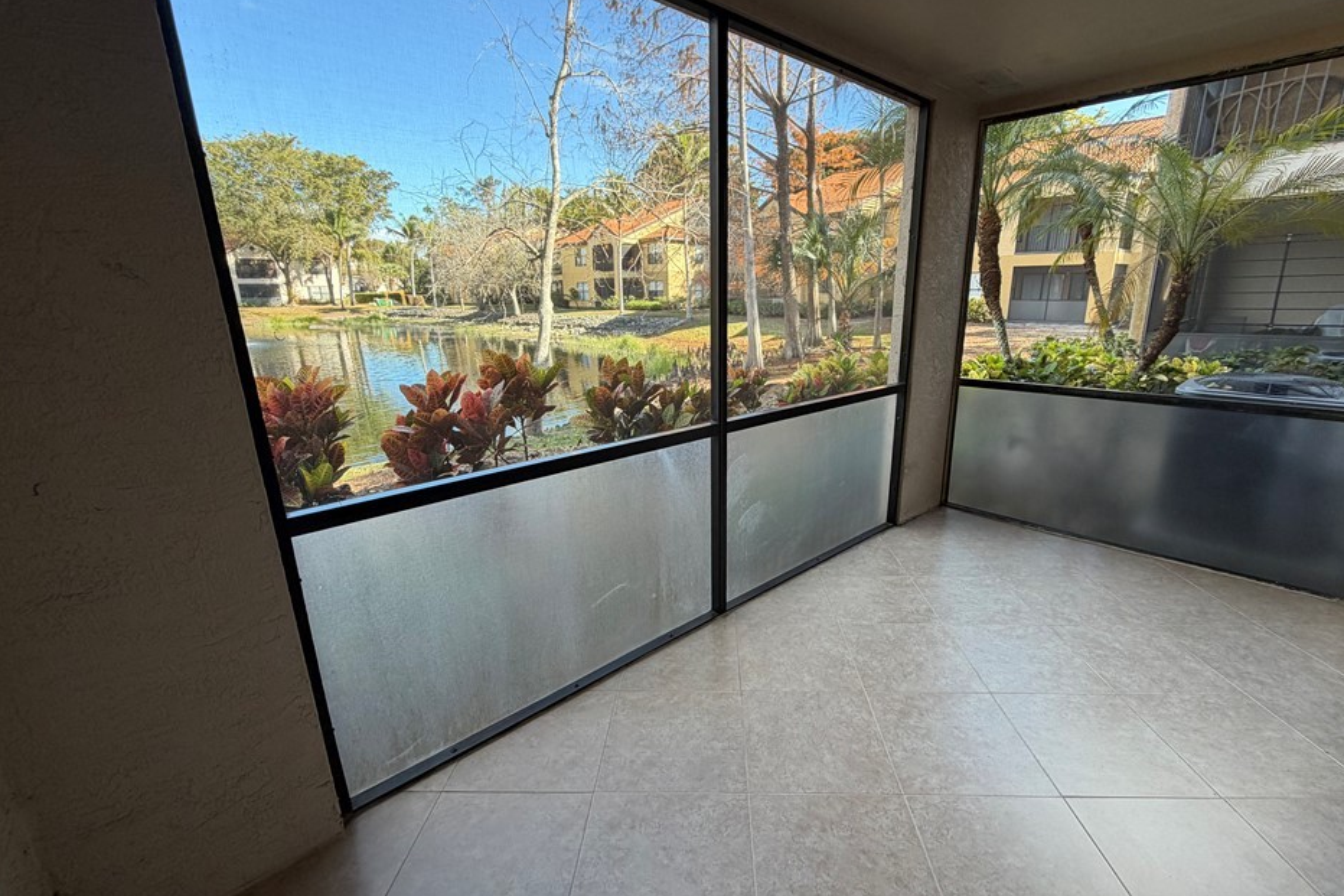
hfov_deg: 96.7
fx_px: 597
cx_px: 701
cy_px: 442
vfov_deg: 73.7
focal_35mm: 16
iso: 50
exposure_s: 1/121
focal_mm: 2.22
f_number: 2.2
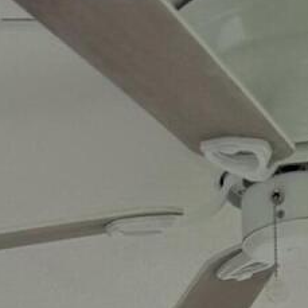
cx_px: -94
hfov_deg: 9.3
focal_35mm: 185
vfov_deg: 7.0
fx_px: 1862
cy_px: 1249
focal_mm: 6.76
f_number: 1.78
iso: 80
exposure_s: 1/497
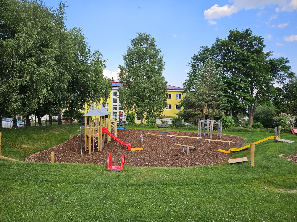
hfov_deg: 73.9
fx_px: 197
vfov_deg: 58.9
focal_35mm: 23
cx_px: 148
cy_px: 111
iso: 25
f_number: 1.8
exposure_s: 1/670
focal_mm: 5.4
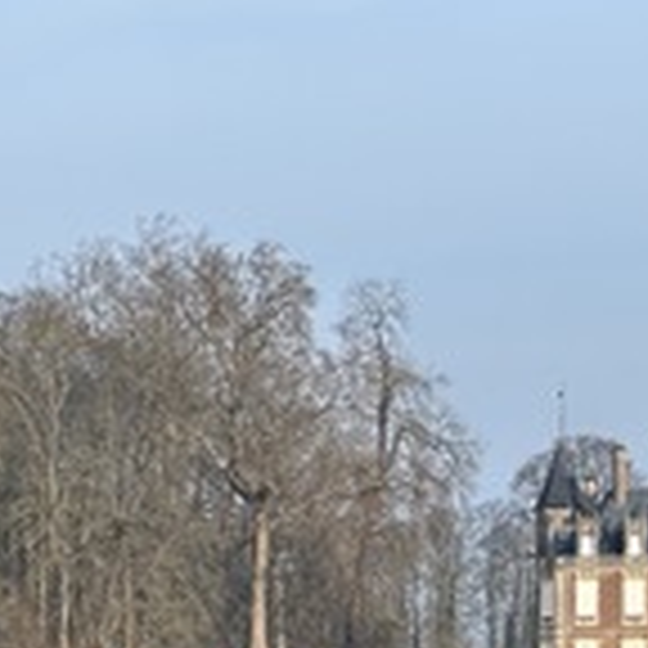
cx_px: 693
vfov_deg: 6.1
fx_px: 6015
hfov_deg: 6.1
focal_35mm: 284
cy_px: 644
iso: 32
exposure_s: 1/415
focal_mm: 9
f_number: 2.8
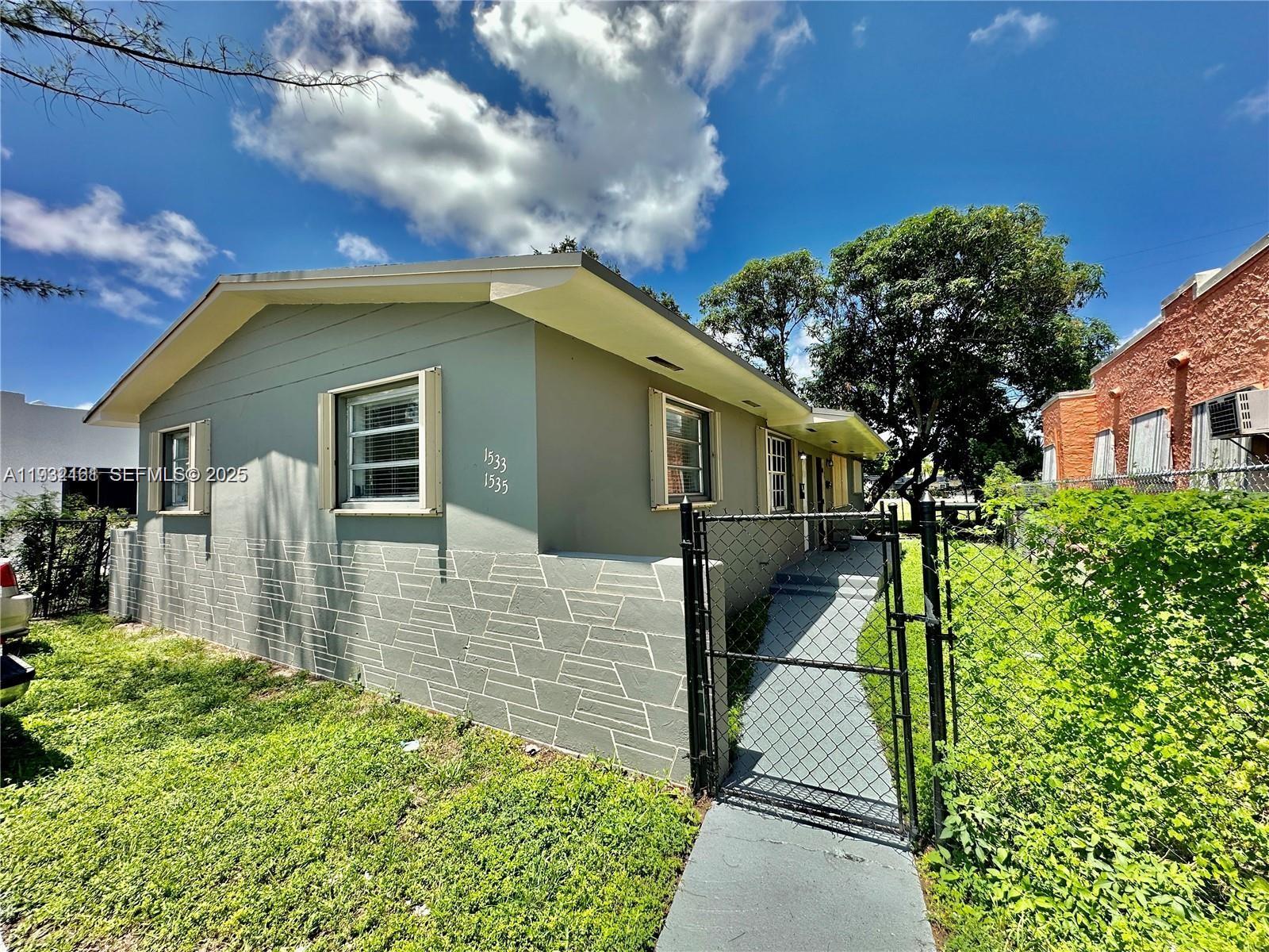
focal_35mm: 14
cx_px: 634
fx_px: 513
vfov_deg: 85.7
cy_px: 476
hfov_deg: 102.1
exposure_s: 1/1092
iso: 50
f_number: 2.2
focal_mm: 2.22
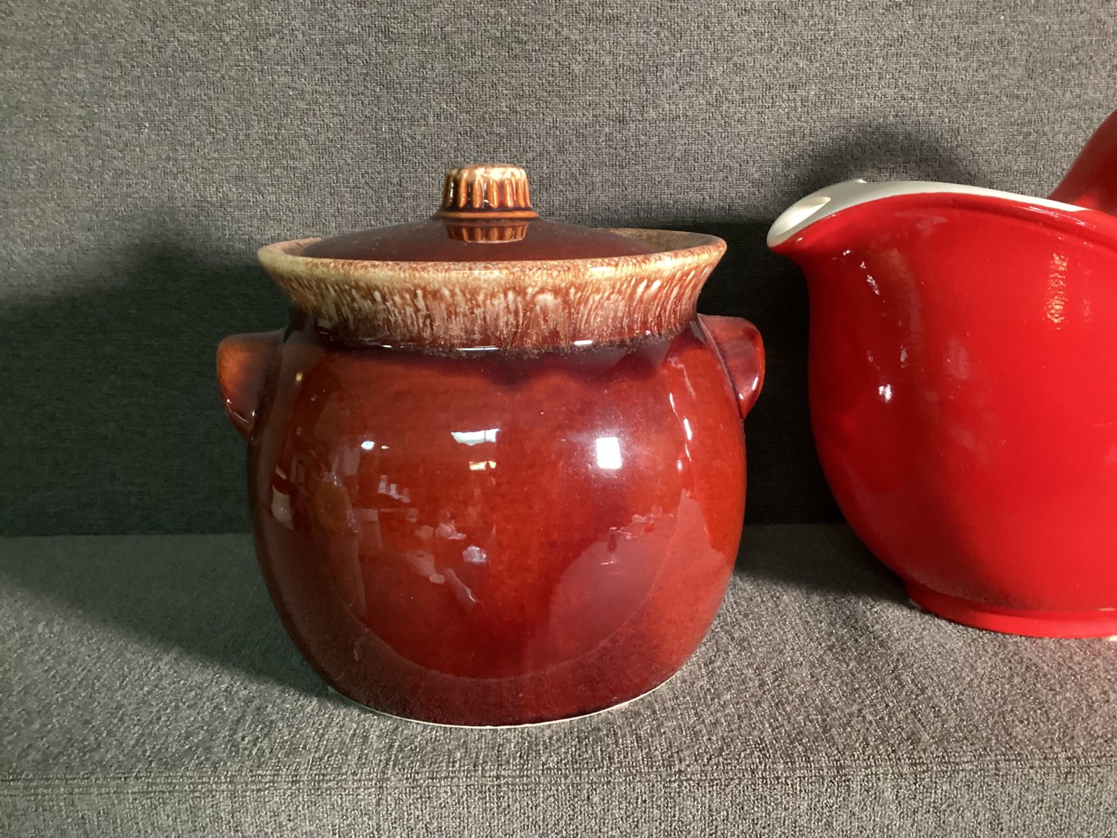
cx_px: 558
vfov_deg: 45.4
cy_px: 419
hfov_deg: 58.3
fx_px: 1000
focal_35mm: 31
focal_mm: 3.3
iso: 640
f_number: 2.4
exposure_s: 1/24
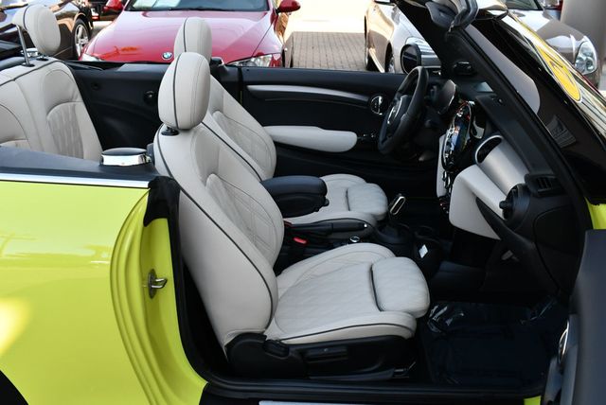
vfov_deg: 36.9
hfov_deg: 53.1
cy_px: 202
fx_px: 607
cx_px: 303
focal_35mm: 36
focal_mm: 18
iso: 400
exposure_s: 1/250
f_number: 5.6
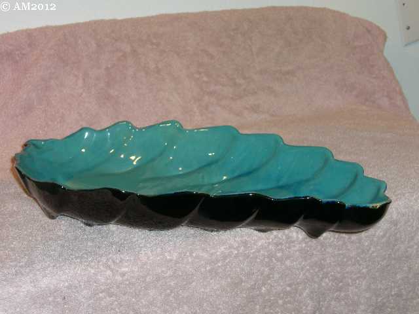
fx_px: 666
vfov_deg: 26.6
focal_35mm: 55
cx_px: 210
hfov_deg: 34.9
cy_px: 157
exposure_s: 1/60
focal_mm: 11.5
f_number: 3.4
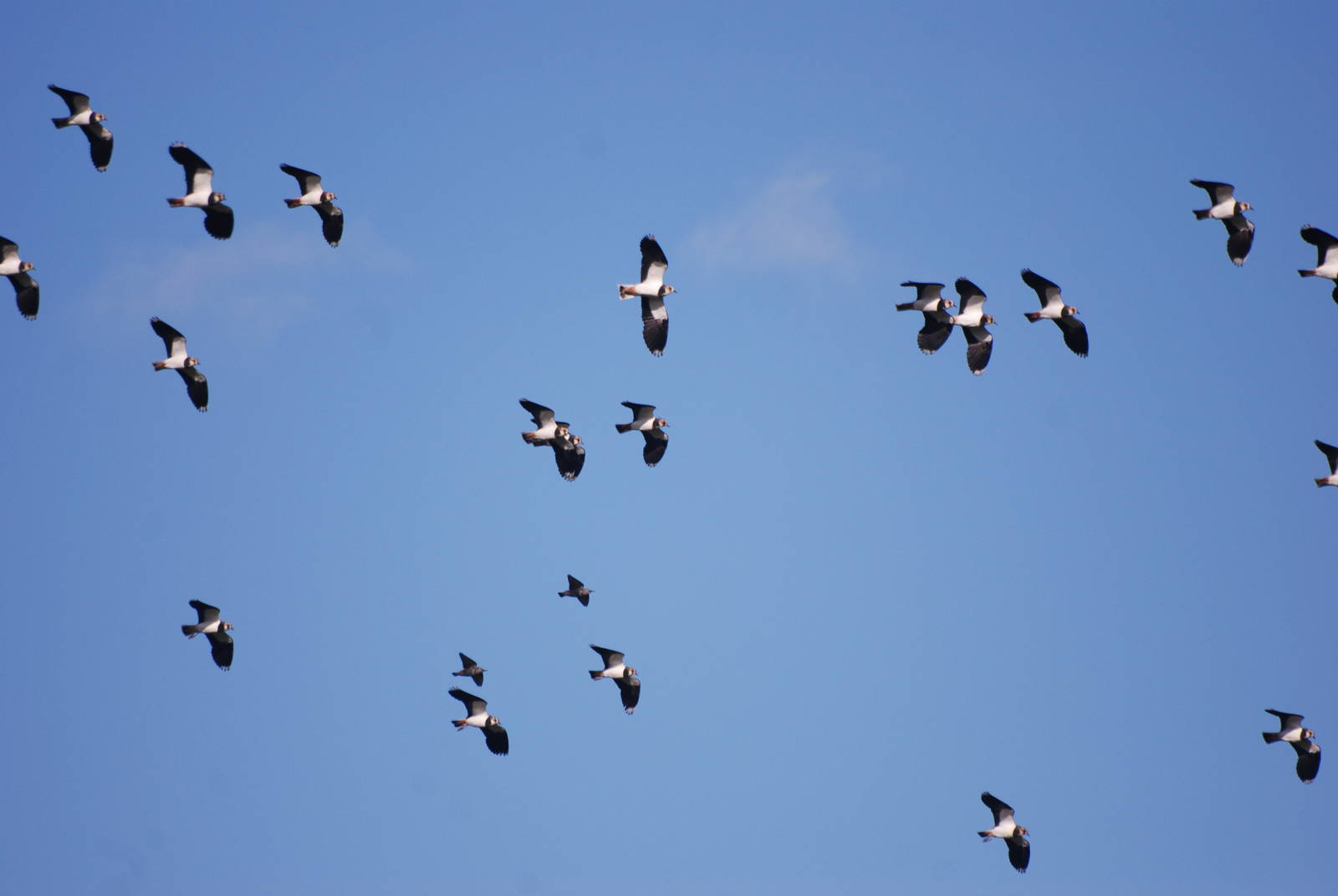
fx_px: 16745
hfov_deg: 4.6
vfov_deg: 3.1
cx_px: 669
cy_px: 448
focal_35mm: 450
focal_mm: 300
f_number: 5.6
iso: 200
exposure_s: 1/1250
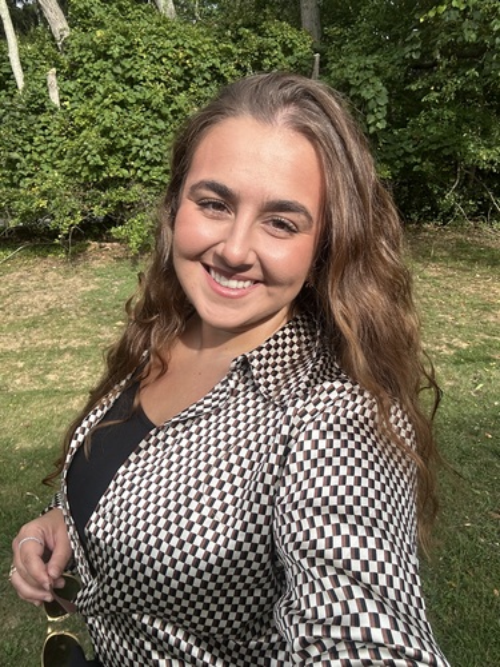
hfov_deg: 58.9
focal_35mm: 23
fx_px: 443
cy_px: 334
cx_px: 250
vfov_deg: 73.9
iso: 25
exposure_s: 1/1038
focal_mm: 2.69
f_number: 1.9
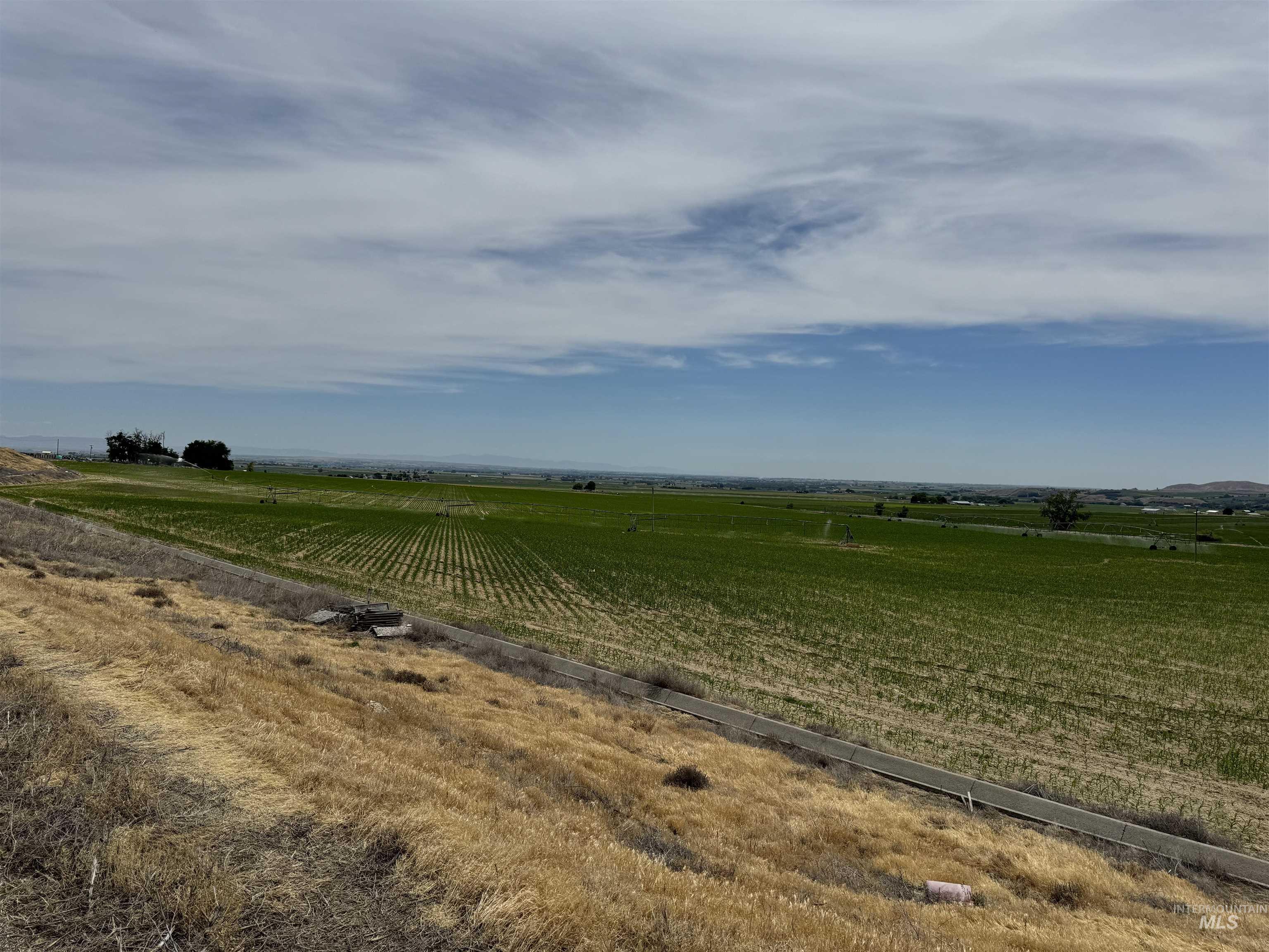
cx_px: 634
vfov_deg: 56.8
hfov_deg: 71.6
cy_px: 476
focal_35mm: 24
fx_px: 880
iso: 100
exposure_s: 1/15152
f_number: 1.78
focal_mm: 6.76
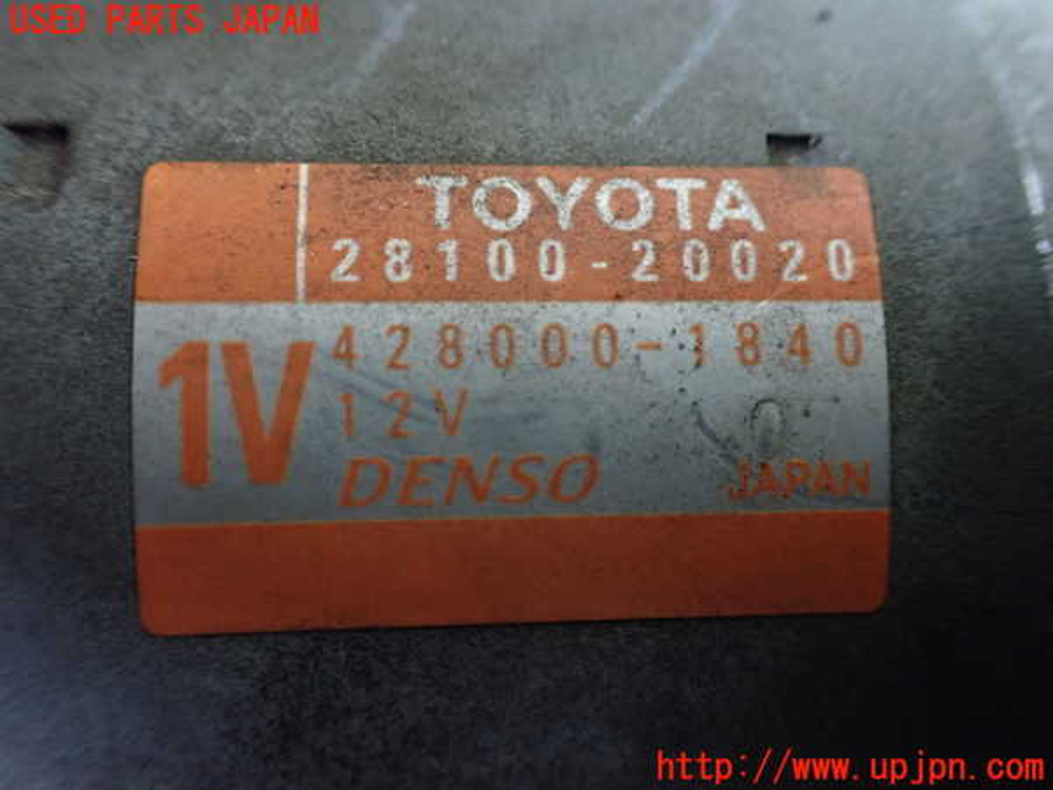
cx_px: 526
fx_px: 913
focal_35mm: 30
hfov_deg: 60.0
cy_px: 395
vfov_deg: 46.8
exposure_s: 1/40
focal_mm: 5.4
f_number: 2.3
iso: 800
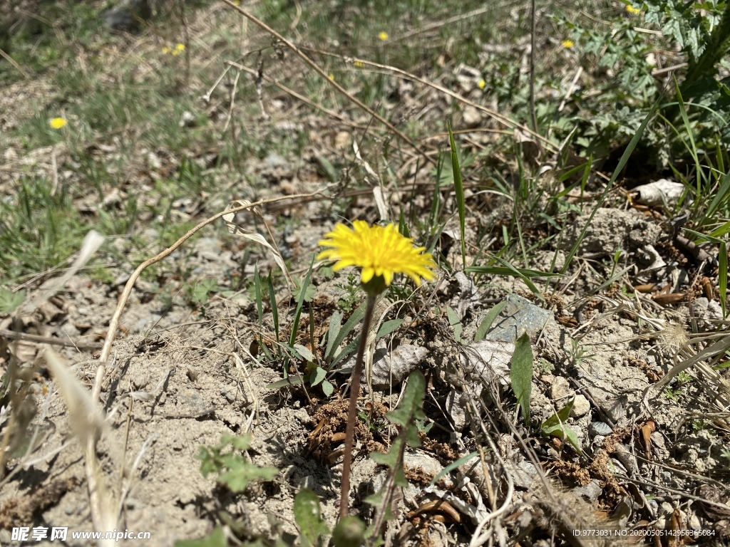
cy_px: 274
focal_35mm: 26
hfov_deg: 67.3
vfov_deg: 53.1
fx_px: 548
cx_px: 365
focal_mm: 4.25
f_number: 1.8
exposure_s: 1/3413
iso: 32
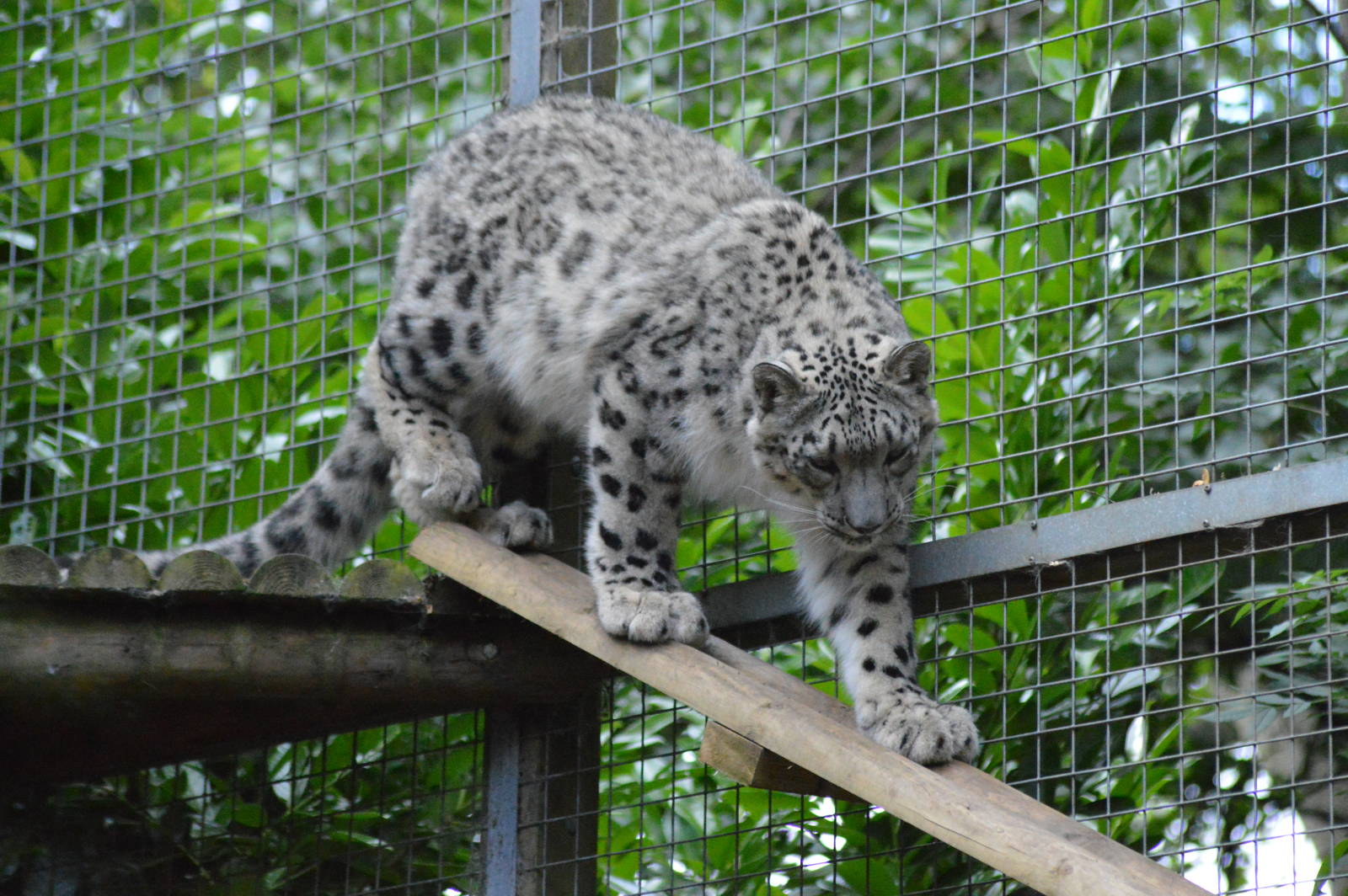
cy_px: 448
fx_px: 8418
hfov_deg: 9.2
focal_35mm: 225
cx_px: 674
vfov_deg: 6.1
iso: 6400
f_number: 4.5
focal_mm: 150
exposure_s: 1/4000
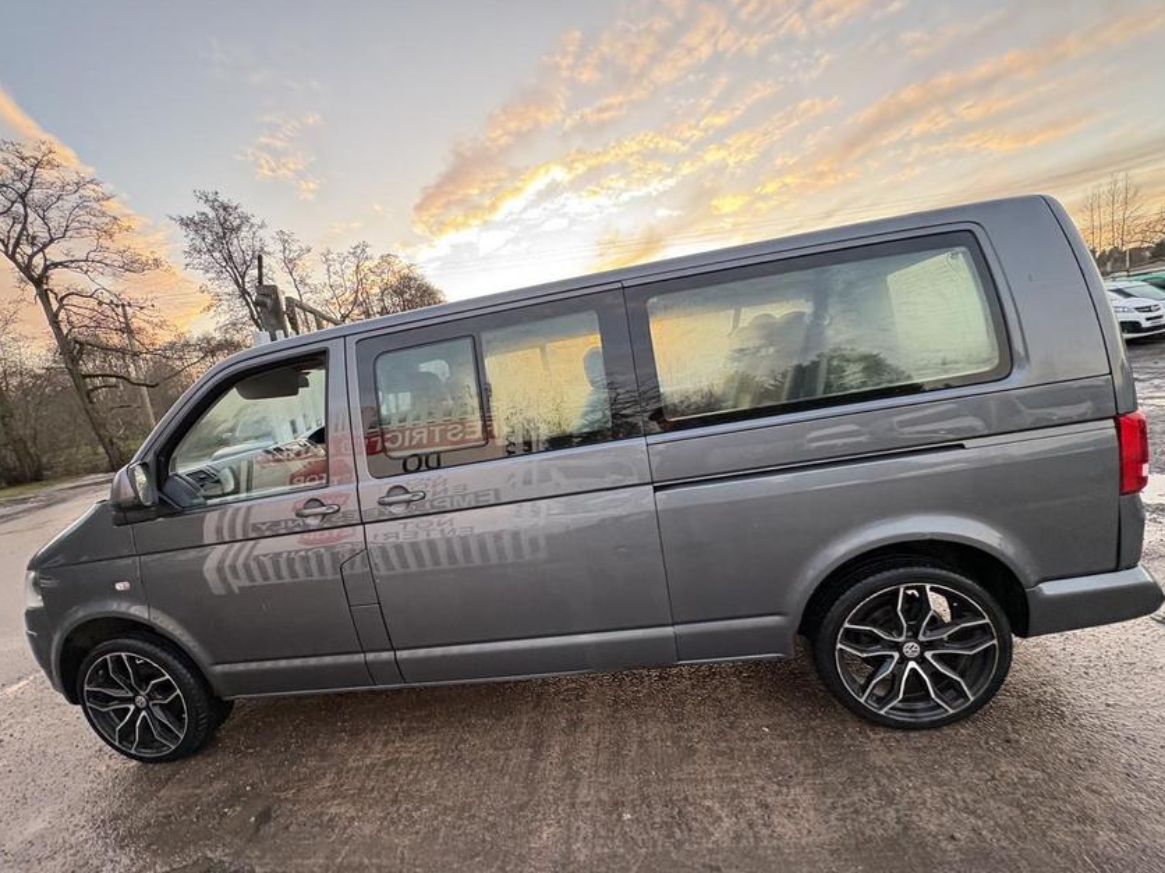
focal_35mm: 15
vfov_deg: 81.7
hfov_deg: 98.1
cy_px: 450
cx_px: 562
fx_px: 505
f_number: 2.2
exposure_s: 1/79
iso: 250
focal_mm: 2.22
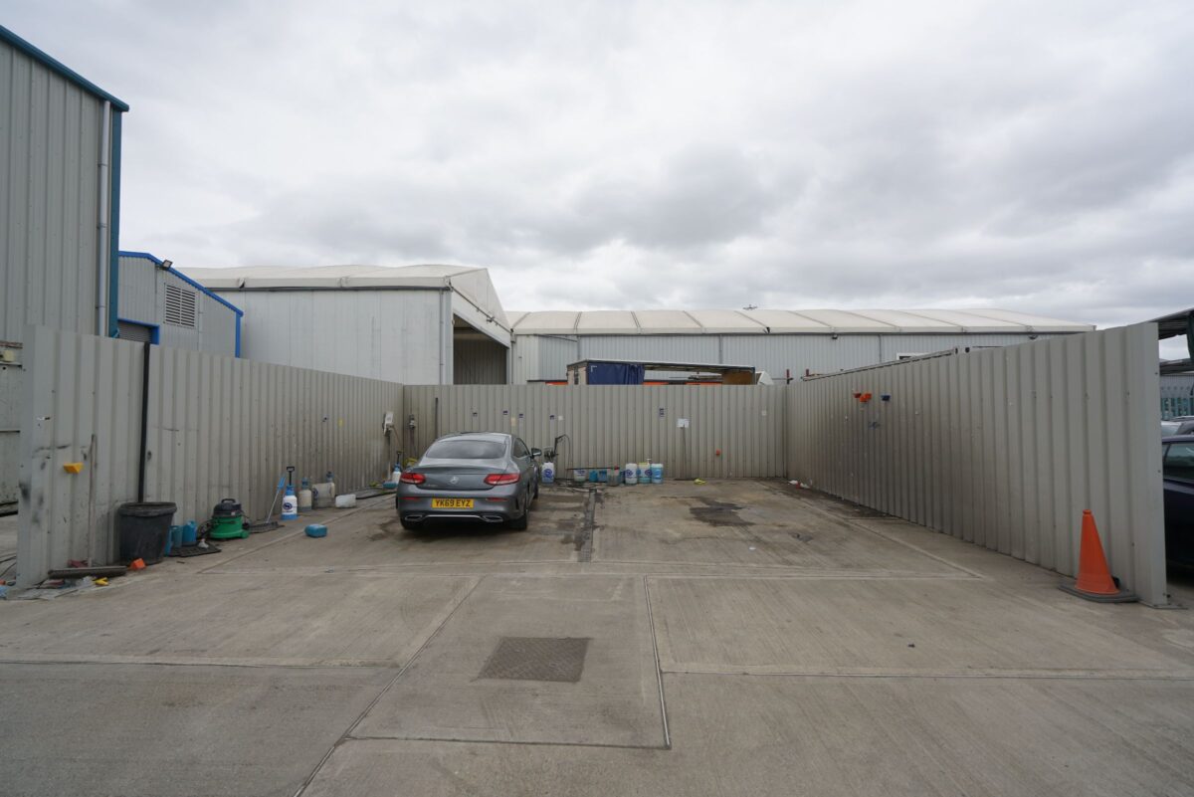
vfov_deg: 73.8
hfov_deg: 96.7
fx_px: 531
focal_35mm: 16
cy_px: 398
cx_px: 597
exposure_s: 1/500
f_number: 5.6
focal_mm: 16
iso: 100
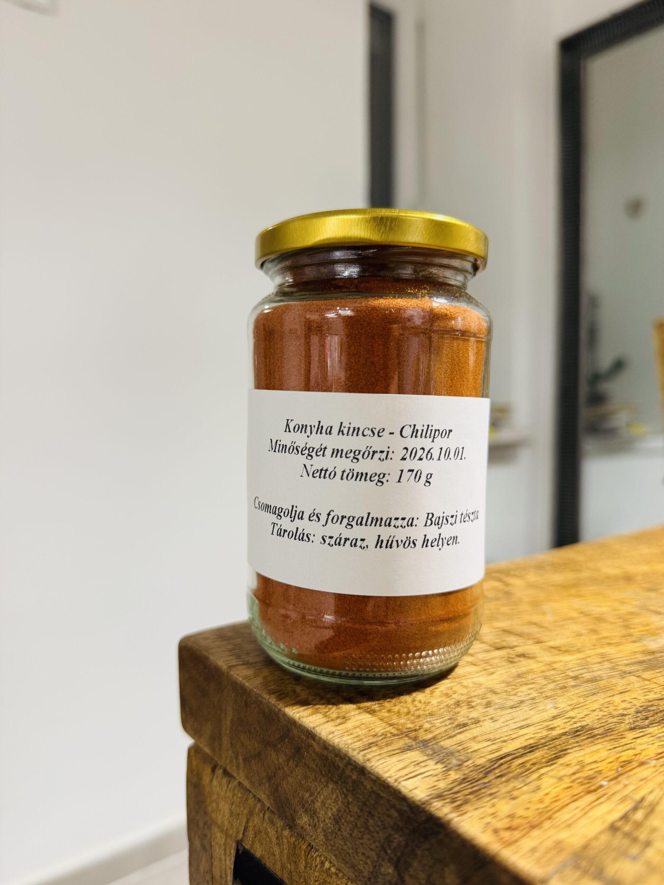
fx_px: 614
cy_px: 442
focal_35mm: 24
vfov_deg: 71.6
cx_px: 332
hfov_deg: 56.8
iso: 200
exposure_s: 1/50
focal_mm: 6.76
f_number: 1.78
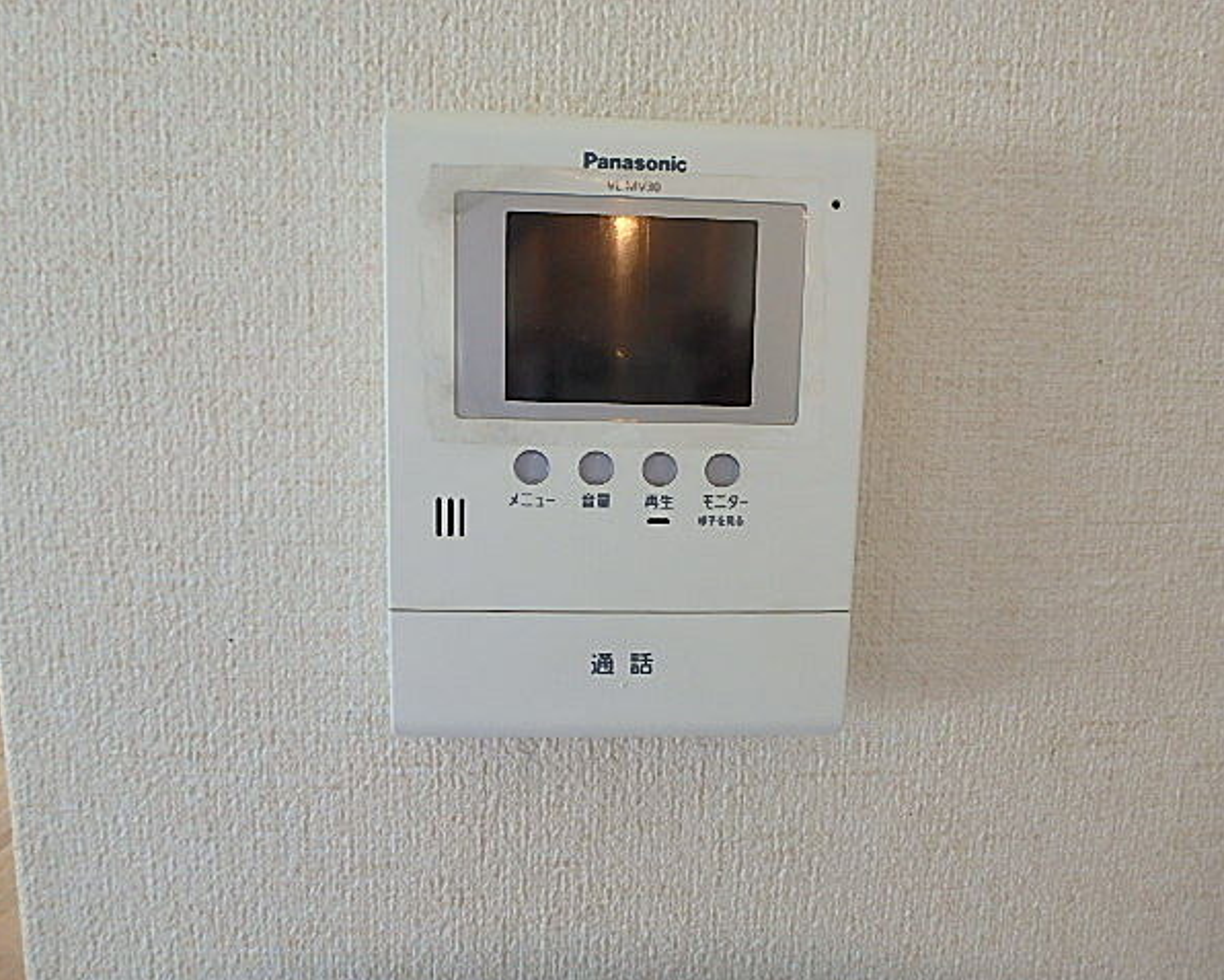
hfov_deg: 75.0
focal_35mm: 22
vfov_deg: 63.1
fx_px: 797
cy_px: 491
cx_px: 635
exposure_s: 1/30
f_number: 3.5
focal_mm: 3.7
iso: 320
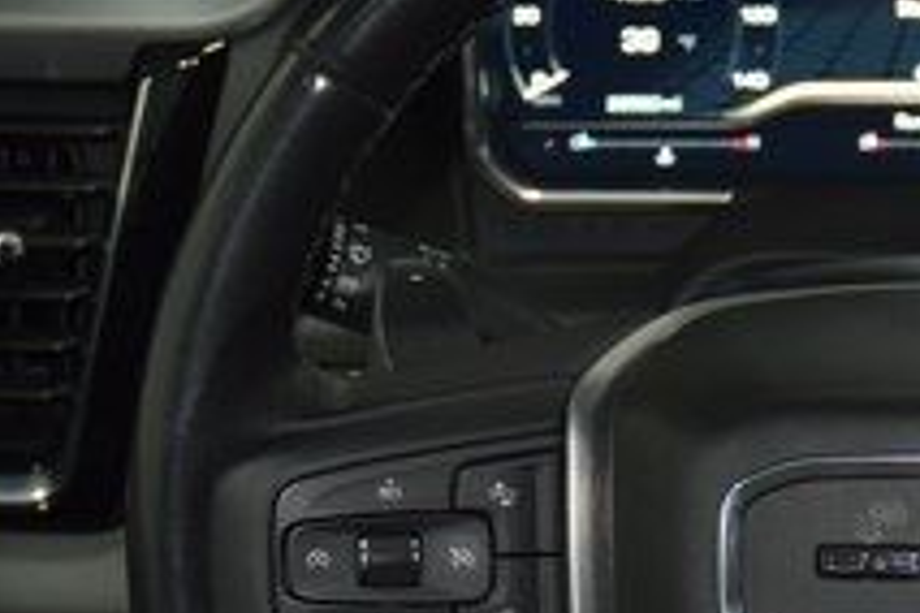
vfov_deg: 10.4
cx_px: 959
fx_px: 3335
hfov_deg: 15.4
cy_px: 568
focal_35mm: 130
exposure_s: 1/50
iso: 1000
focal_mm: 29
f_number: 3.8
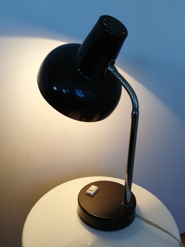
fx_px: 185
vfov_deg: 67.3
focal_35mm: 26
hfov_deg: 53.1
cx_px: 92
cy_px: 124
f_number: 2.2
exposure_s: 1/100
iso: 80
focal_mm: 3.81
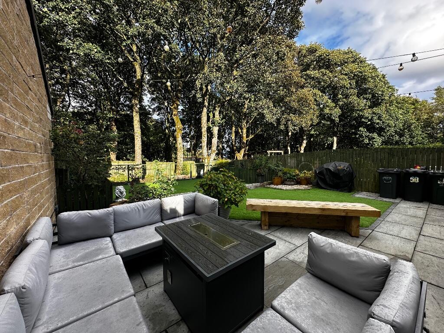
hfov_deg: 102.1
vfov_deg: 85.7
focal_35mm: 14
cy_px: 166
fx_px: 180
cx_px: 222
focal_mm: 2.22
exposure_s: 1/385
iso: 40
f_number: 2.2
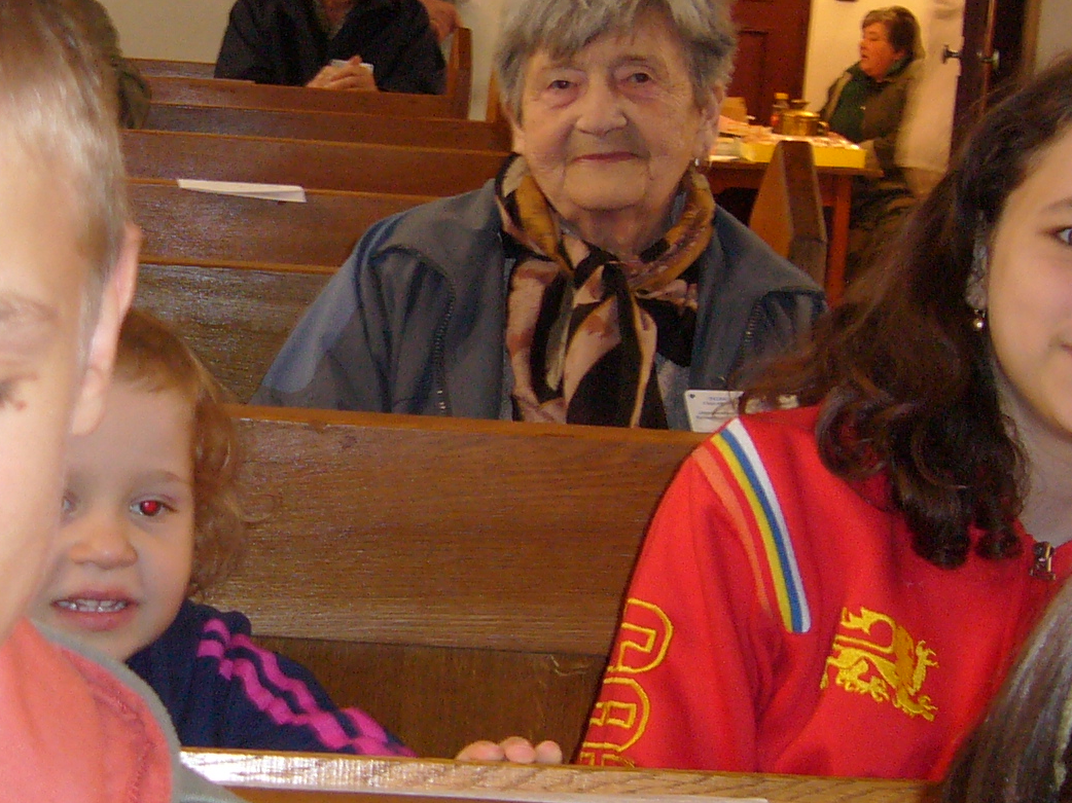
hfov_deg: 22.5
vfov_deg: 17.2
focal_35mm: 86
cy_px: 343
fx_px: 2663
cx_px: 231
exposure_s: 1/8
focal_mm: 5.8
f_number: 2.8
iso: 100
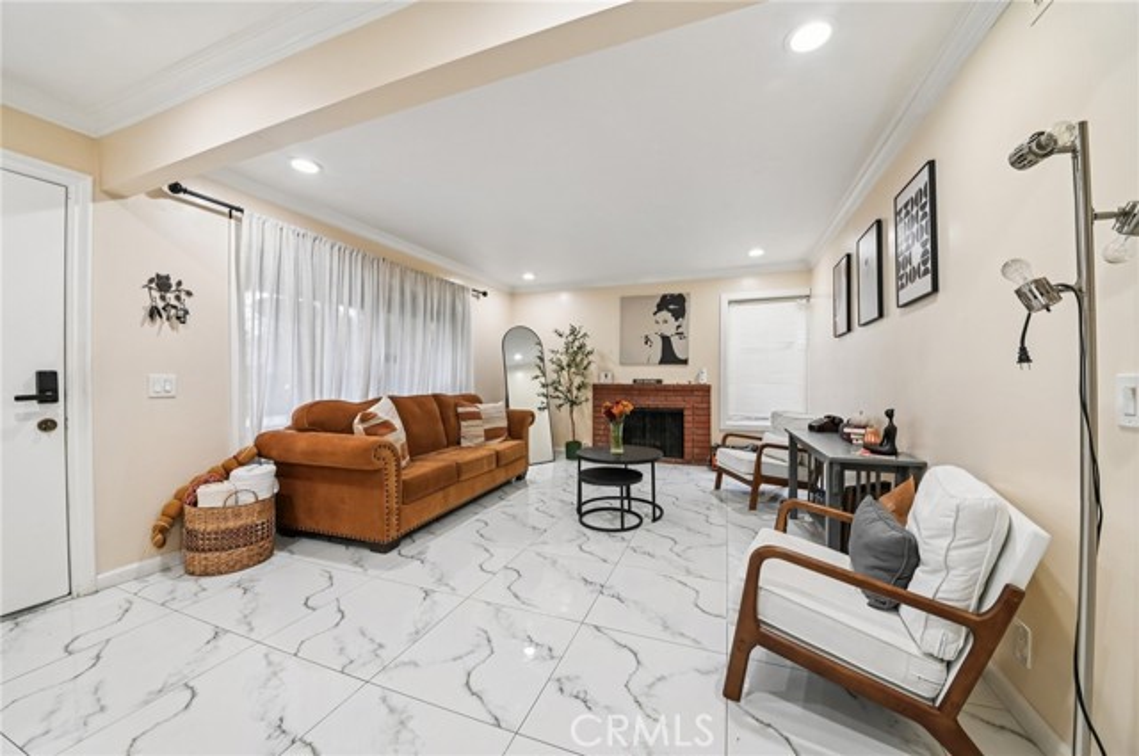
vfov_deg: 89.8
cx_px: 570
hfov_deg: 112.7
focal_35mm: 12
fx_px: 379
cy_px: 378
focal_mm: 12
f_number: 8
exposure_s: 1/8
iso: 250
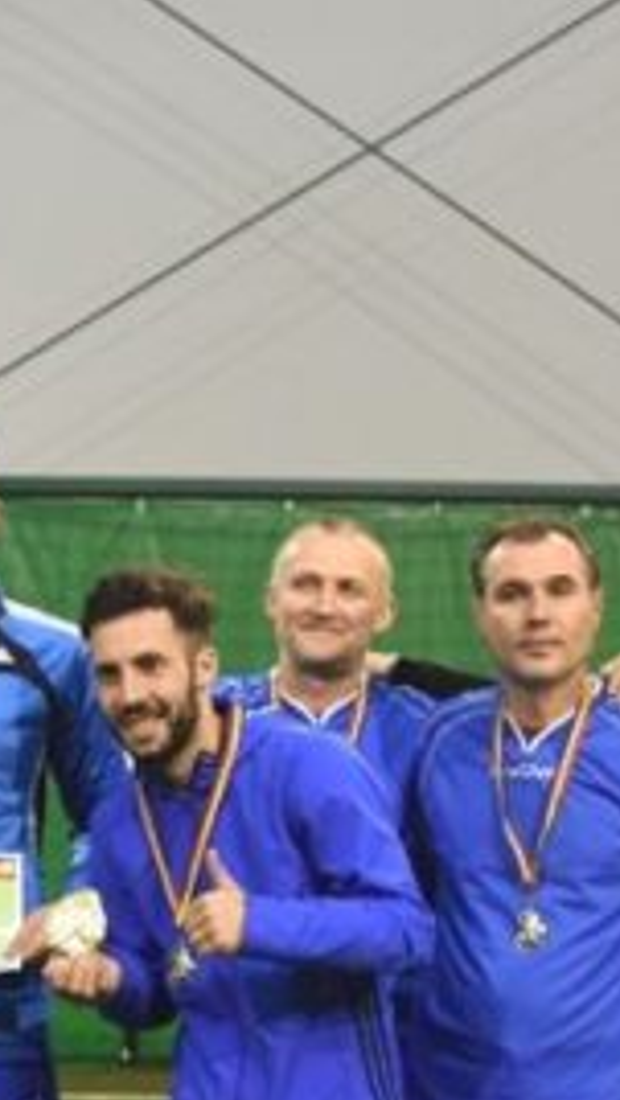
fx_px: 2861
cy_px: 950
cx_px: -271
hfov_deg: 11.9
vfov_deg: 21.4
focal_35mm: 98
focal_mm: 24
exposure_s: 1/160
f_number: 3.2
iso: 2500
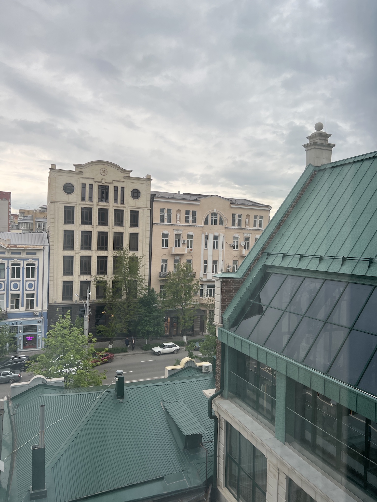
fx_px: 378
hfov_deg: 53.1
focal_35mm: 26
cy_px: 251
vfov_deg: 67.3
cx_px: 188
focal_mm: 5.7
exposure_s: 1/743
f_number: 1.5
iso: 50
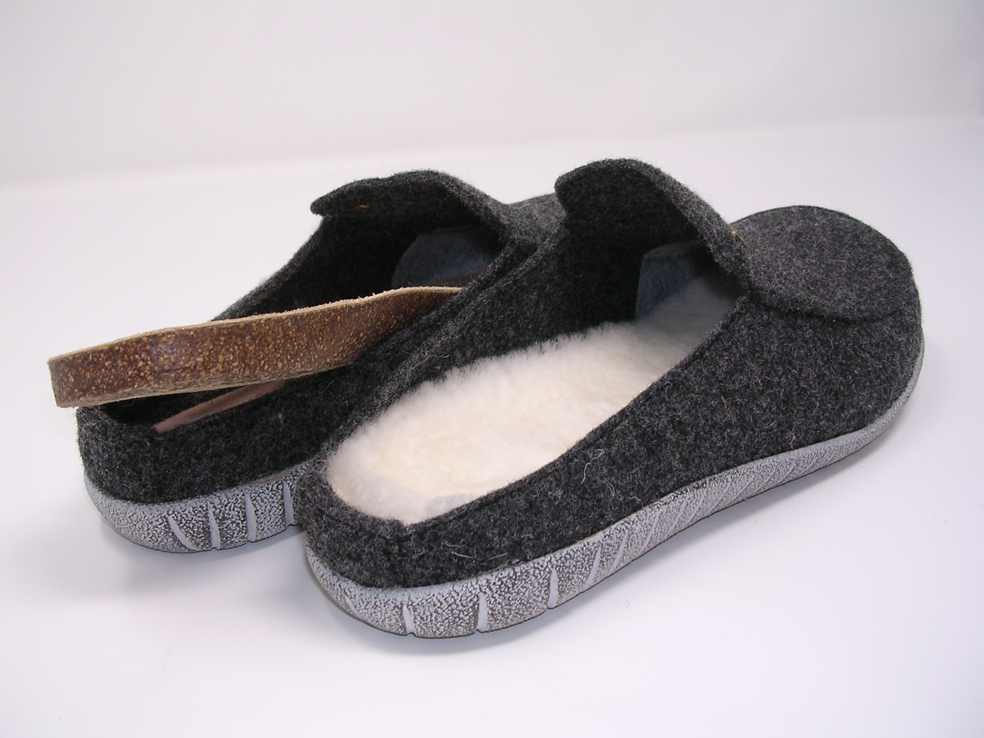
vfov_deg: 37.7
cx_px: 492
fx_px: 1080
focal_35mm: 38
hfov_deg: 49.0
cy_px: 369
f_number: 2.8
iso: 100
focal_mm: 5.8
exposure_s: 1/55.7
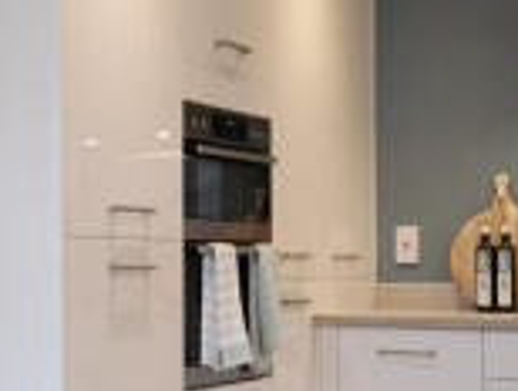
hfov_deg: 26.7
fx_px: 1019
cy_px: 251
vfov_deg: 21.6
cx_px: -22
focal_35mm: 68
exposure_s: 1/2.5
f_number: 9
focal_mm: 23
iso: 100
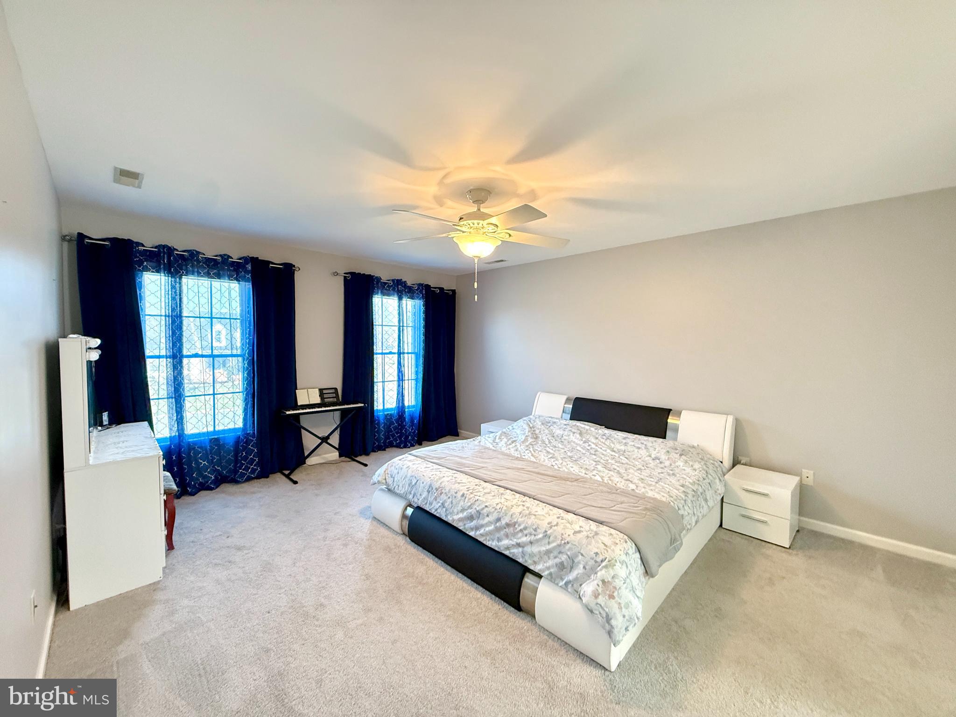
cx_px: 478
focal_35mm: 14
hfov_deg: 102.1
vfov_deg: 85.7
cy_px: 358
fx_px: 387
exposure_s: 1/120
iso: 640
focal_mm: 2.22
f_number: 2.2
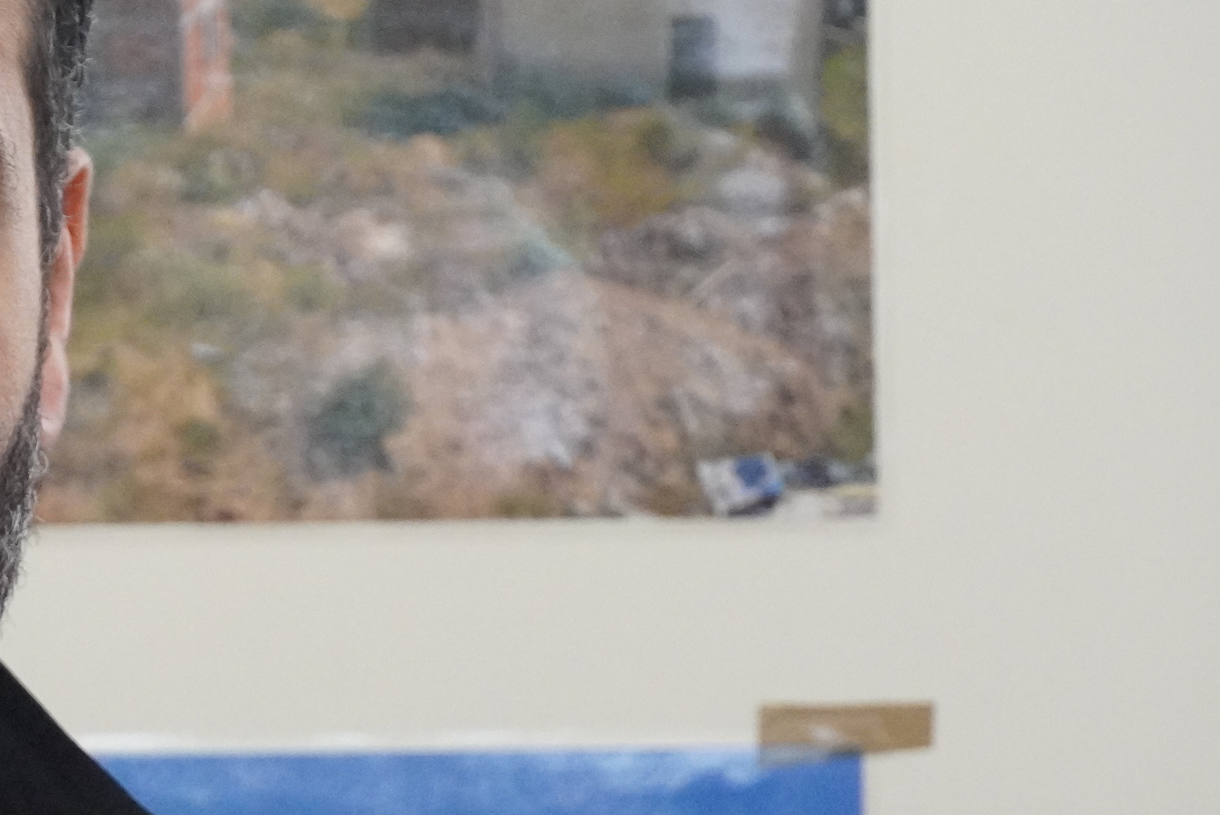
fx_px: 10952
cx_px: -246
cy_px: 504
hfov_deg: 6.3
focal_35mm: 323
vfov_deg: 4.3
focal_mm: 86
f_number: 5.6
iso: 5000
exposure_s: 1/160
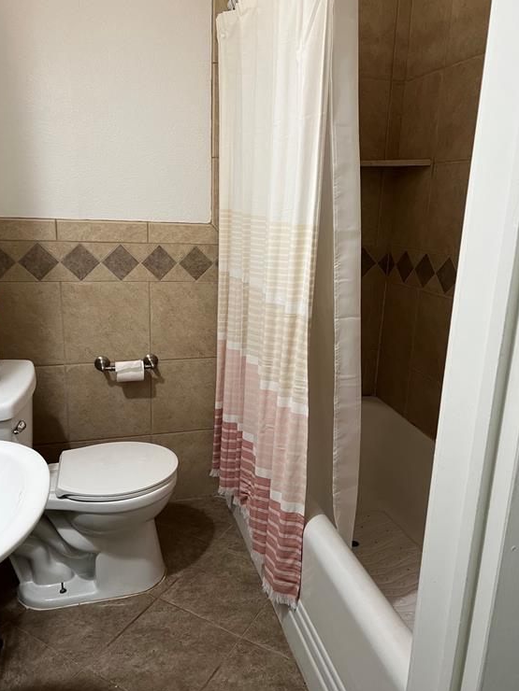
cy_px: 344
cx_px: 258
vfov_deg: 65.3
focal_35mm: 27
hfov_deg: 51.4
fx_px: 540
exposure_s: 1/60
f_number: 1.5
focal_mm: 5.7
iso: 160
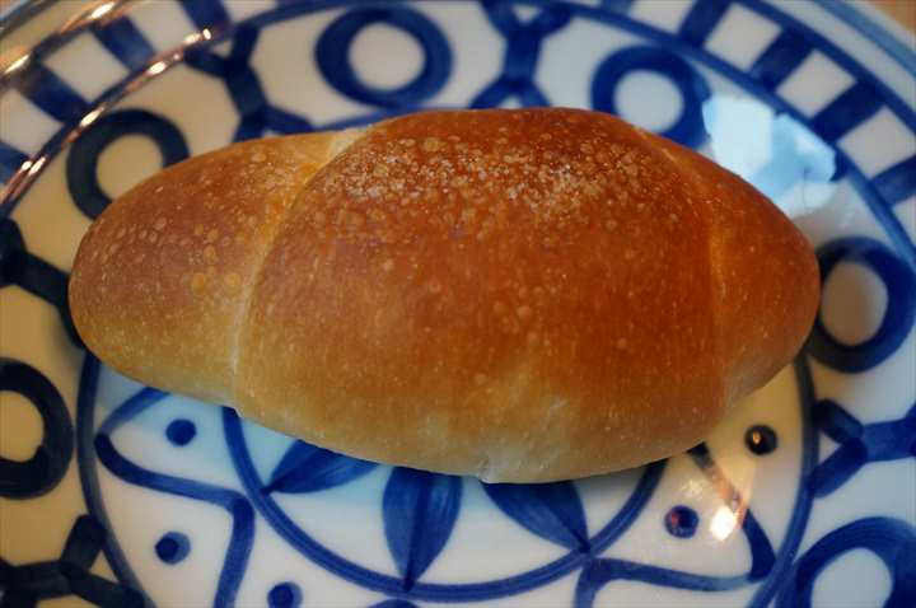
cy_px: 304
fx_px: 1143
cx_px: 458
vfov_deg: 29.8
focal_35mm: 45
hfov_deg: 43.7
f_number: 4
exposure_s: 1/100
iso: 1600
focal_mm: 30
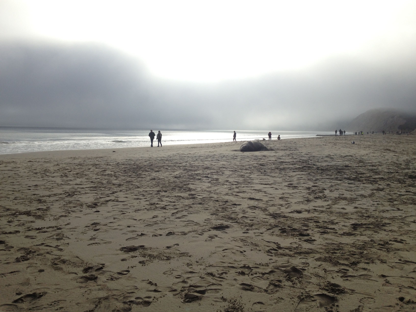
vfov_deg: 40.7
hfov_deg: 52.6
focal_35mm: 35
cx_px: 208
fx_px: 421
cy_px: 156
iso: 50
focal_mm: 4.28
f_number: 2.4
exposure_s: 1/2404
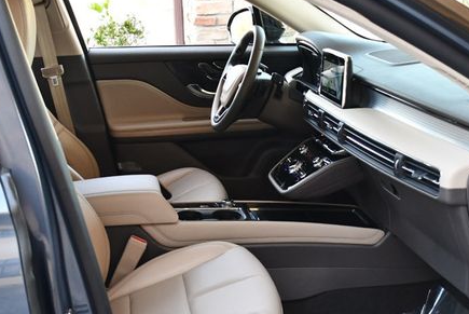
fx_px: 691
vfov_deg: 25.4
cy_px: 217
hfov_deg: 37.5
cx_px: 243
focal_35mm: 53
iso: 800
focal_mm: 18
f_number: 3.5
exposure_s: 1/200
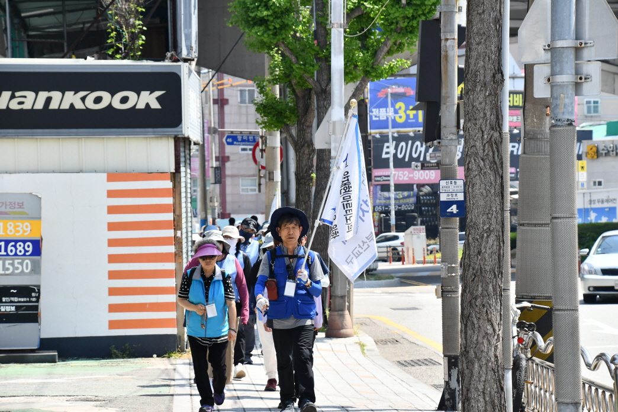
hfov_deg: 14.4
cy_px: 206
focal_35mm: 142
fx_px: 2437
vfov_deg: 9.7
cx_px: 309
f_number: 9
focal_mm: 95
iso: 800
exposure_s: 1/1250
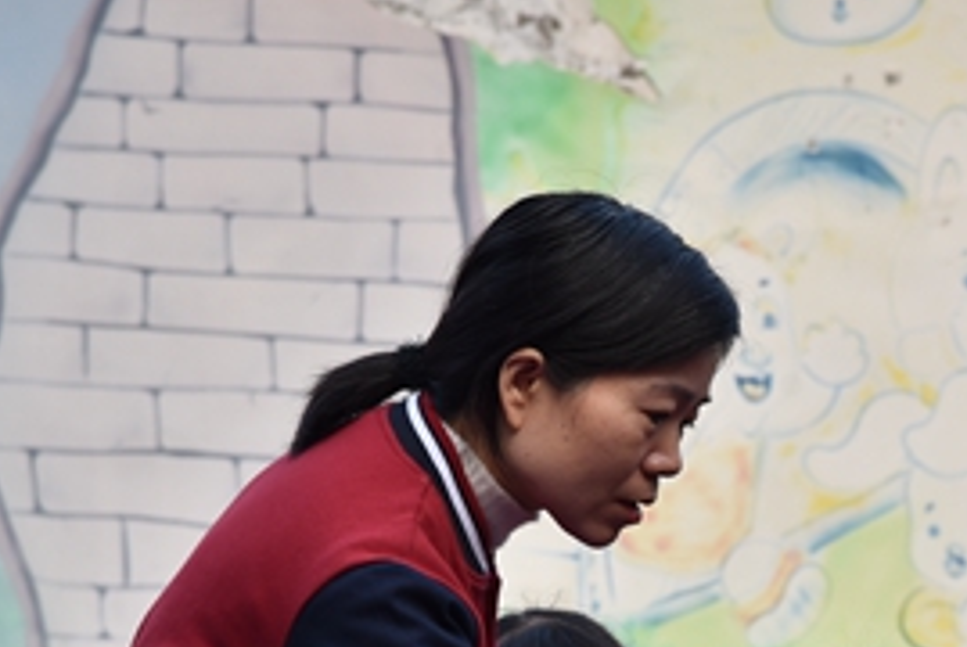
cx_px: 874
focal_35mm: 285
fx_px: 7664
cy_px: 685
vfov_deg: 4.8
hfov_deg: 7.2
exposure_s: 1/250
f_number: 8
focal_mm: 120
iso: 400
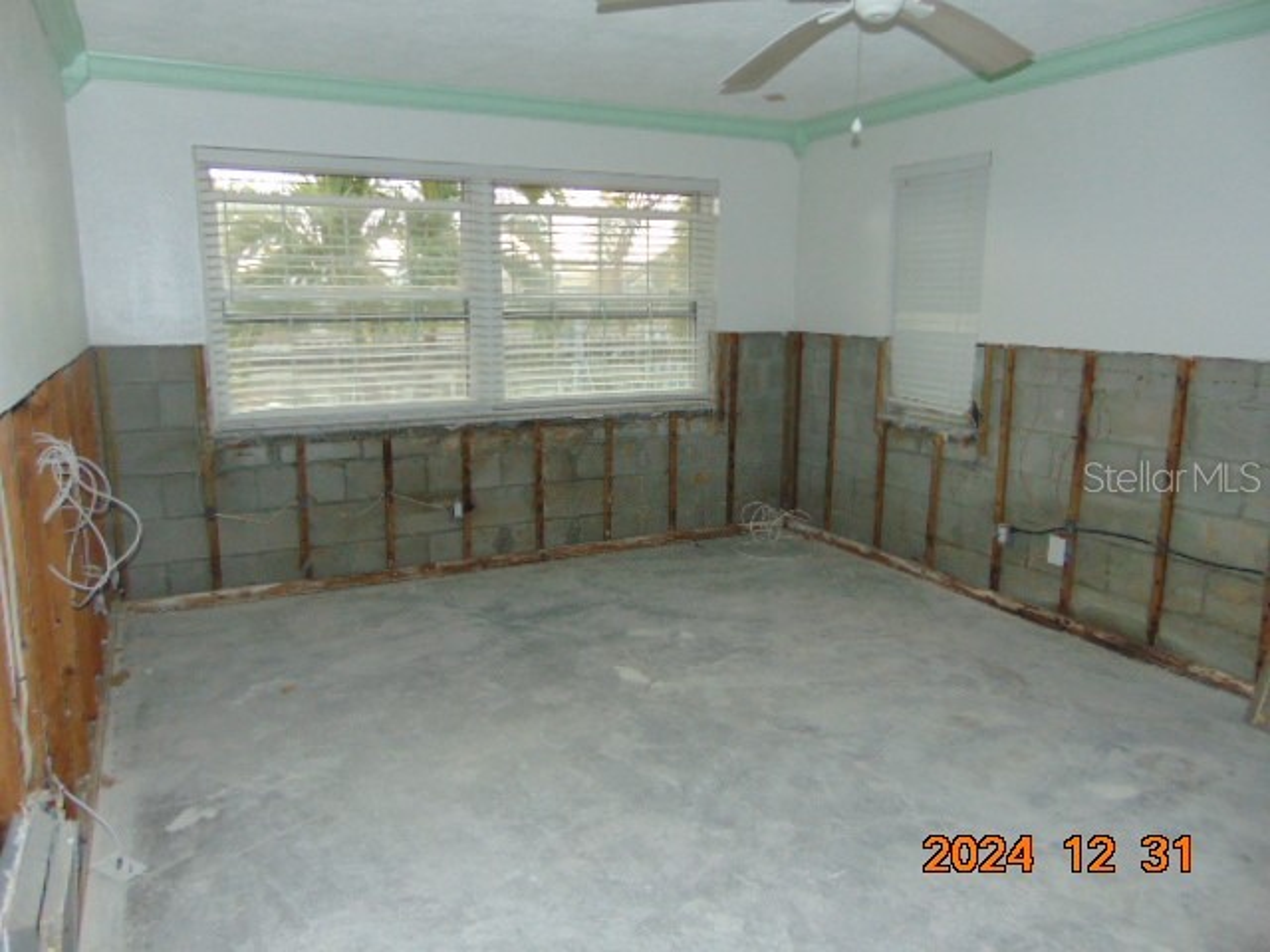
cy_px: 476
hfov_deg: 69.4
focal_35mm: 25
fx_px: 917
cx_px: 635
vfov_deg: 54.9
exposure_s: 1/30
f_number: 3
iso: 200
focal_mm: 4.5
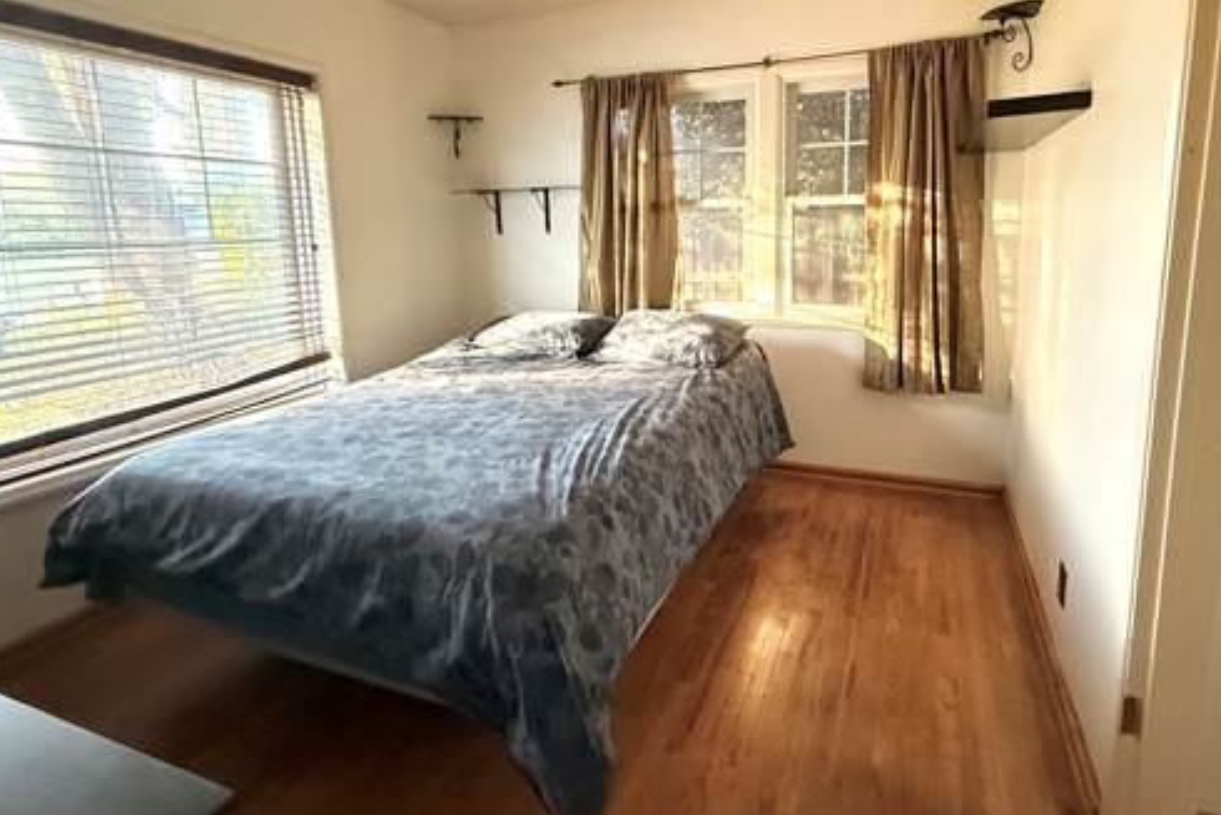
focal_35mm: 19
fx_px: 645
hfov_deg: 86.5
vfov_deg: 63.9
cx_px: 683
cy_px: 319
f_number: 2.2
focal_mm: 2.22
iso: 640
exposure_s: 1/60
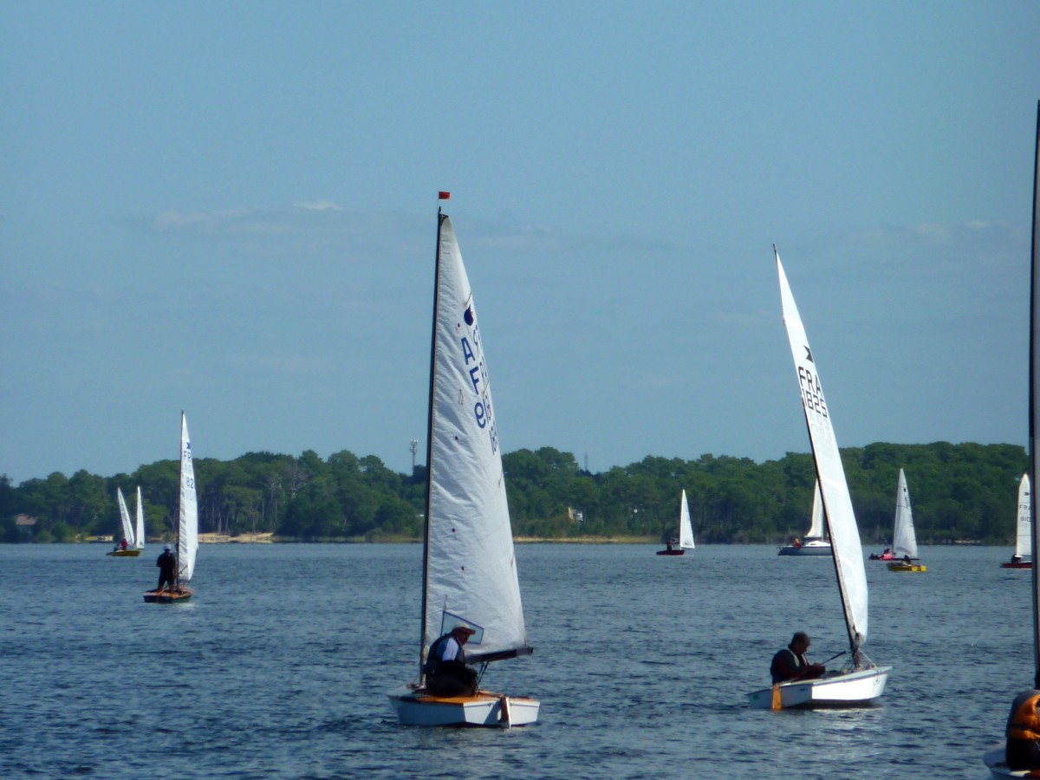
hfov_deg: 6.6
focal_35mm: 300
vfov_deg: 5.0
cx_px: 520
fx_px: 9013
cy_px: 390
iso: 80
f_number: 5.6
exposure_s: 1/640
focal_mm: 49.2
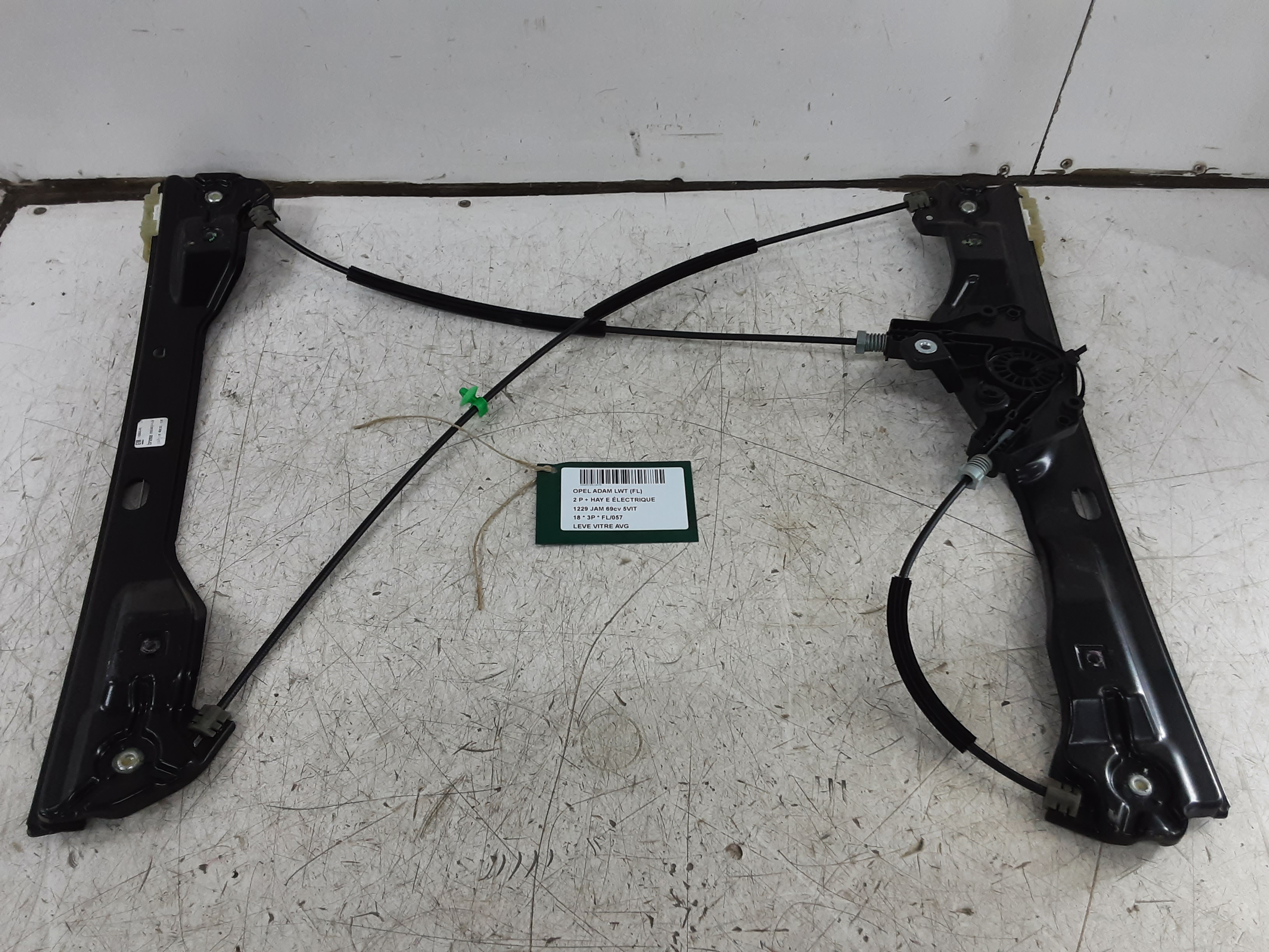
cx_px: 634
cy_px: 476
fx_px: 990
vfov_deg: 51.4
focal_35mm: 27
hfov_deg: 65.3
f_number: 1.9
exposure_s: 1/50
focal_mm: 2.91
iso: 100
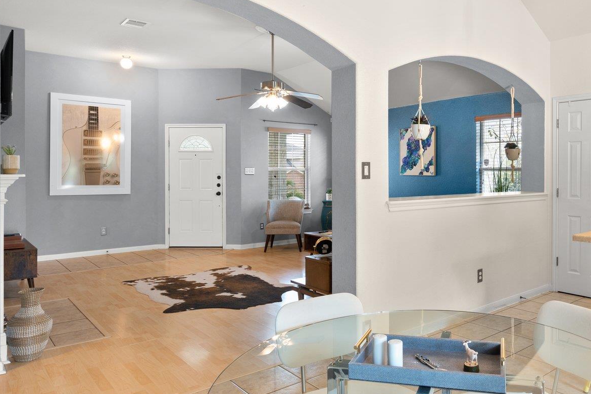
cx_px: 397
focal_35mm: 28
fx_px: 460
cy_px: 181
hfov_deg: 63.7
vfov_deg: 46.4
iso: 320
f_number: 9
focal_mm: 16
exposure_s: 1/1.25
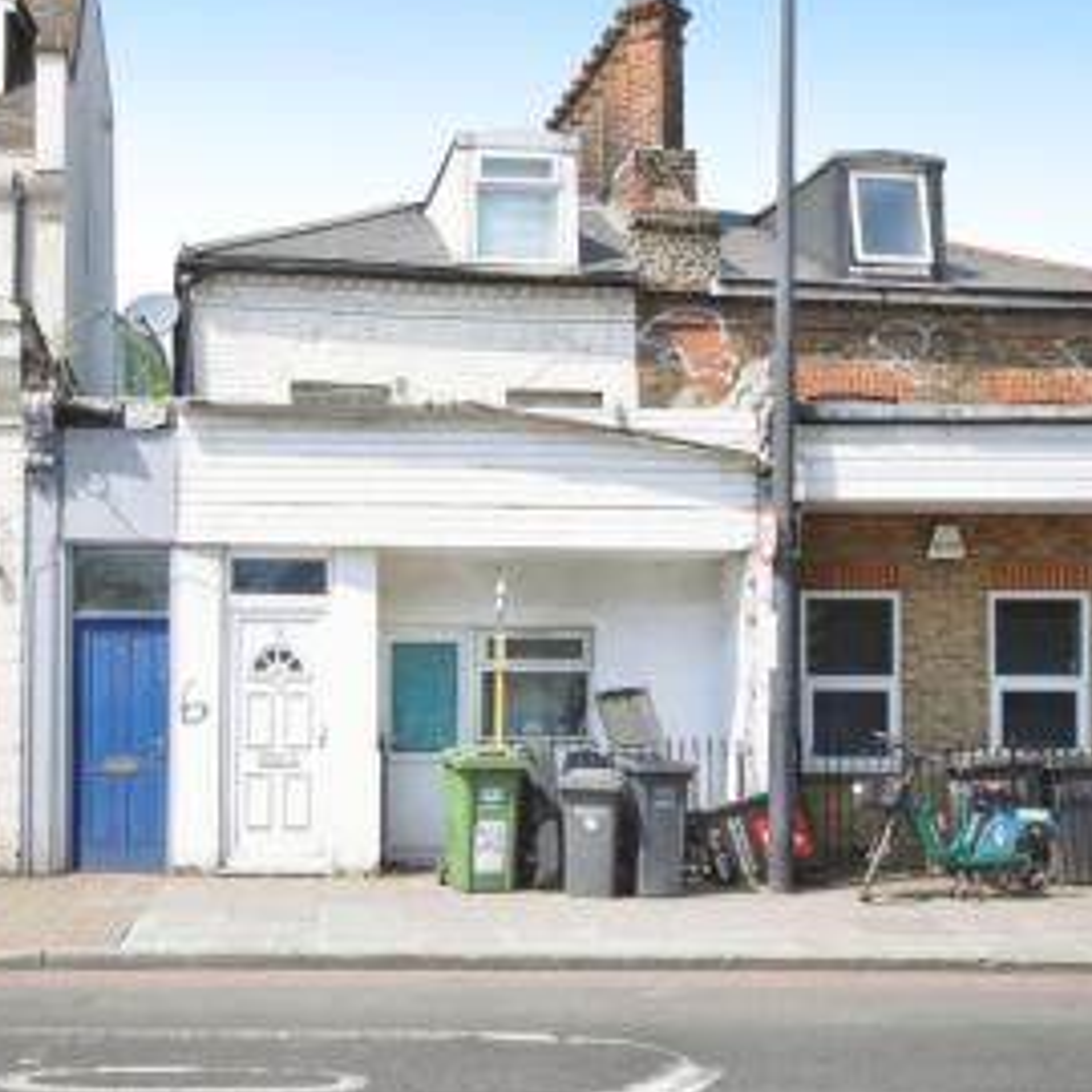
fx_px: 1606
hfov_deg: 37.3
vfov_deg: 37.5
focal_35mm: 45
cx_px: 388
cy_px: 463
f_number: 10
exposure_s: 1/400
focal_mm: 20
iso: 200
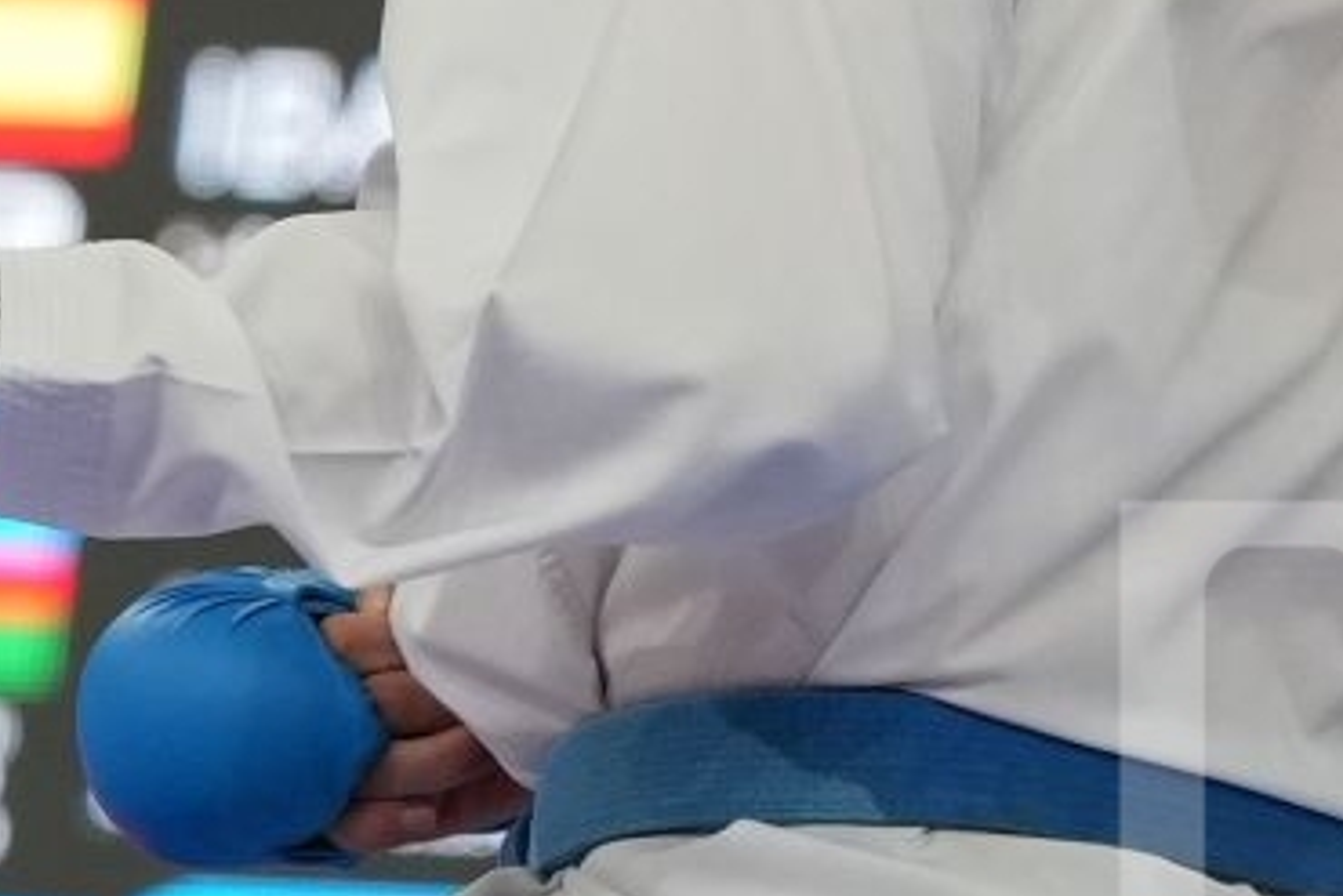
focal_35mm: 1027
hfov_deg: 2.0
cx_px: -1002
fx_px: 38326
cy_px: -457
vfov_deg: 1.3
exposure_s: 1/1000
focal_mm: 141
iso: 1600
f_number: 2.8
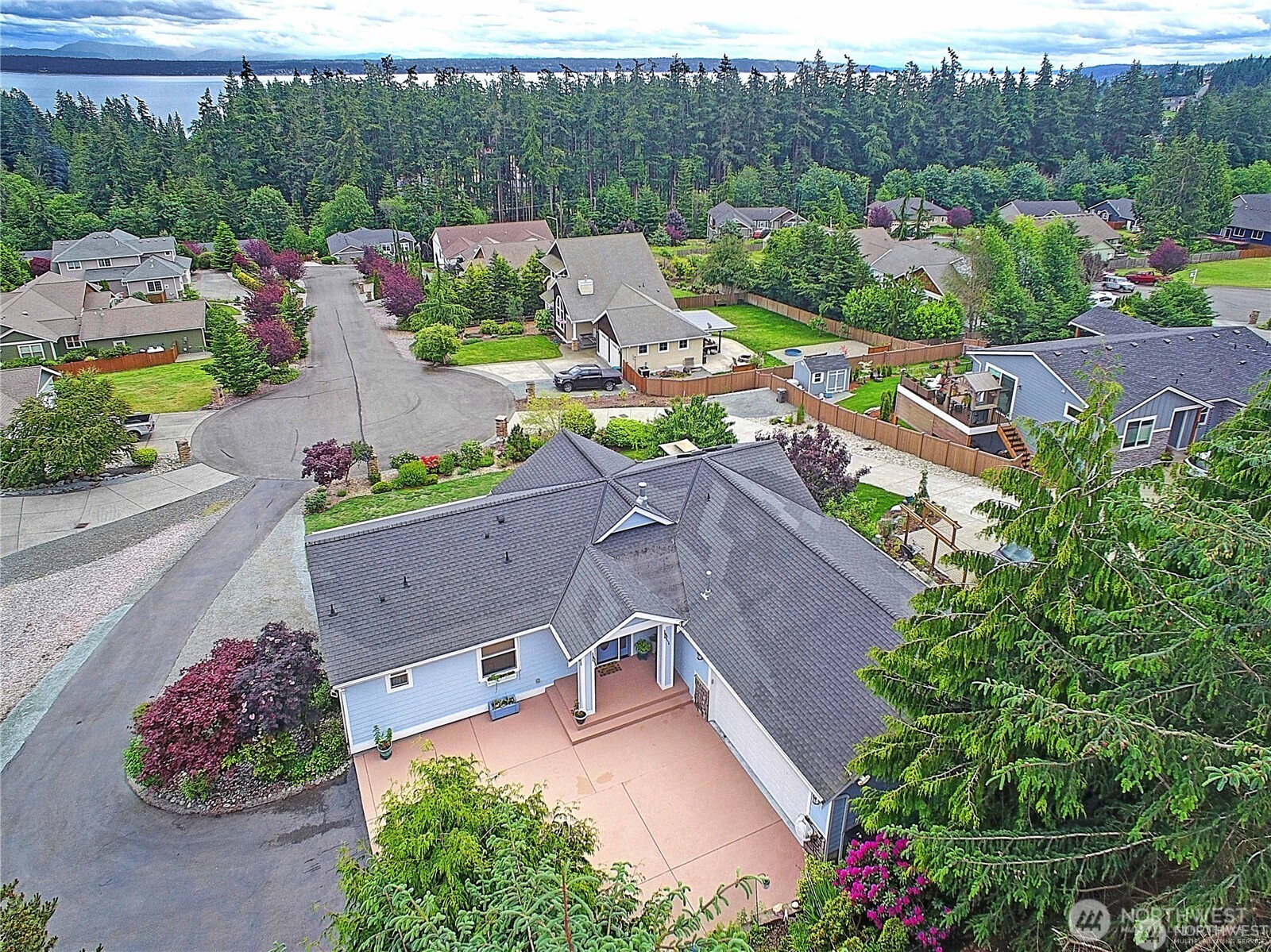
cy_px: 476
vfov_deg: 65.9
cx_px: 636
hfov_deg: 81.8
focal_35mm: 20
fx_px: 734
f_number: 2.8
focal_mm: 3.6
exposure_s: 1/107
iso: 100
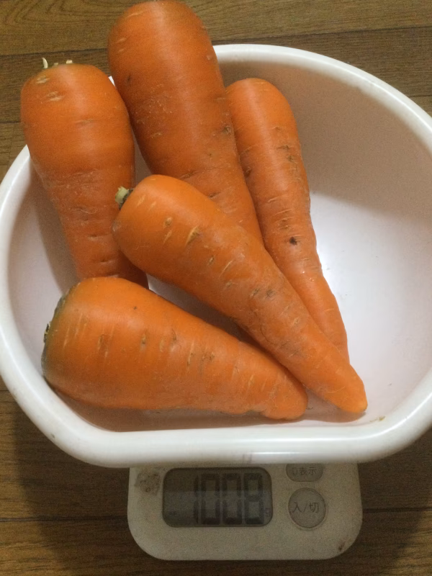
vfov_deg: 58.4
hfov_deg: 45.4
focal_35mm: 31
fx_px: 516
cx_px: 216
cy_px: 288
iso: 200
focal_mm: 3.3
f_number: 2.4
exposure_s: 1/20
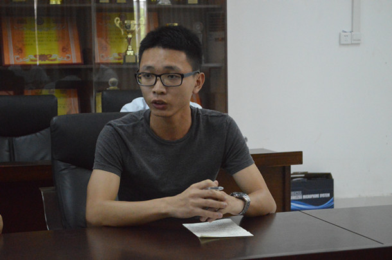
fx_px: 896
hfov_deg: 24.7
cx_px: 196
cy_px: 130
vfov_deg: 16.5
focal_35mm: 82
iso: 6400
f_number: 5.6
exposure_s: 1/100
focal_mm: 55
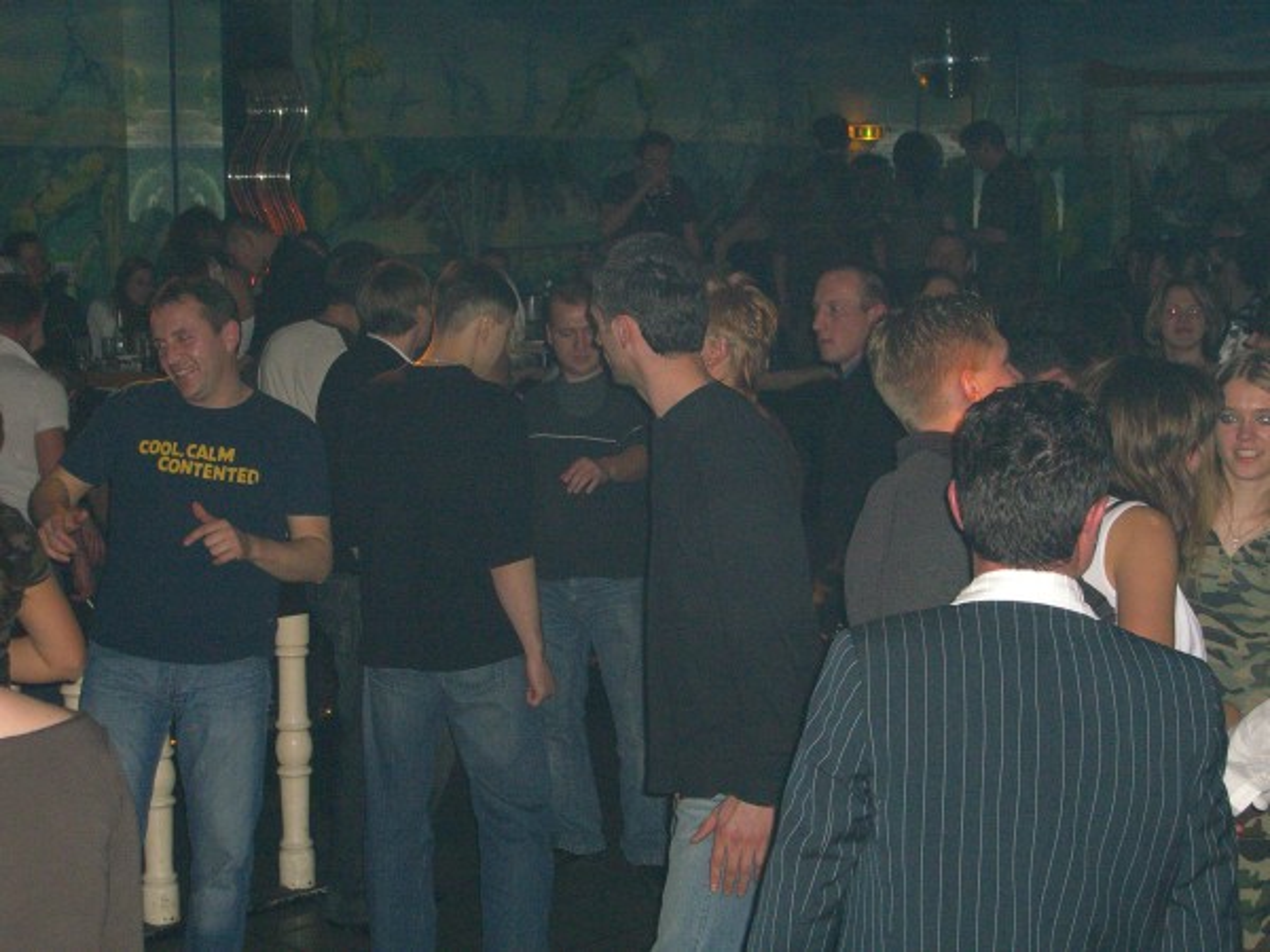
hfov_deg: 28.6
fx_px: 2495
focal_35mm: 68
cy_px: 476
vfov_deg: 21.6
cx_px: 635
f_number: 4
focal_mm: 14.2
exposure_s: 1/60
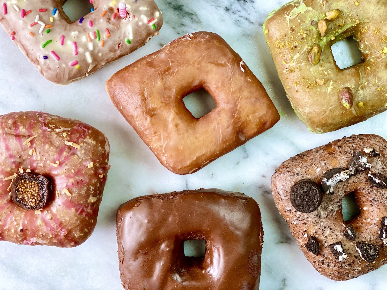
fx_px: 581
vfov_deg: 28.0
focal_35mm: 52
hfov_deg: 36.8
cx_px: 194
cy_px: 145
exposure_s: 1/120
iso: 160
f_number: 2
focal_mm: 6
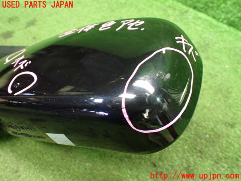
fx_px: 209
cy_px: 90
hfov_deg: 60.0
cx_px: 120
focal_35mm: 30
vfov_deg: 46.8
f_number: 2.3
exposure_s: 1/40
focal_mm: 5.4
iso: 800
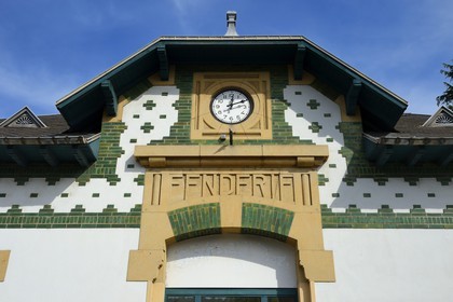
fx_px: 440
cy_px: 151
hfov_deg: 54.4
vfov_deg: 37.9
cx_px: 226
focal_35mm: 35
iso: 100
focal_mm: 35
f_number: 10
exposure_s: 1/250
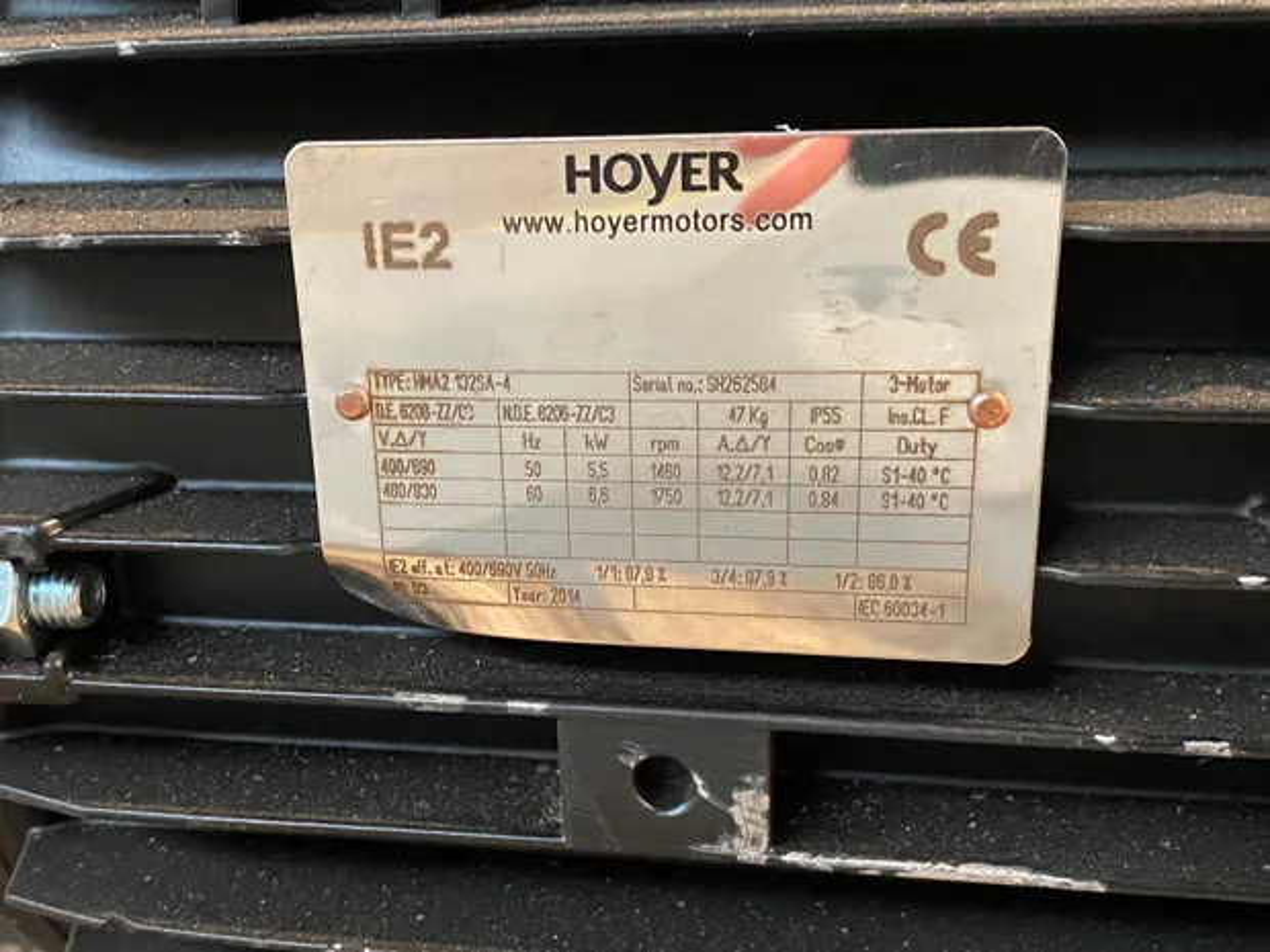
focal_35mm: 26
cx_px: 635
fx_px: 954
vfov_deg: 53.1
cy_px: 476
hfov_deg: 67.3
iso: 640
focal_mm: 4.25
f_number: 1.8
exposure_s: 1/25
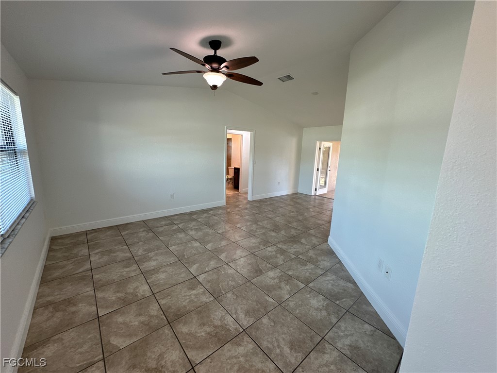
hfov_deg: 102.1
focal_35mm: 14
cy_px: 186
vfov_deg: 85.7
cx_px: 248
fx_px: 201
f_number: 2.2
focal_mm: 2.22
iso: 125
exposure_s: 1/99
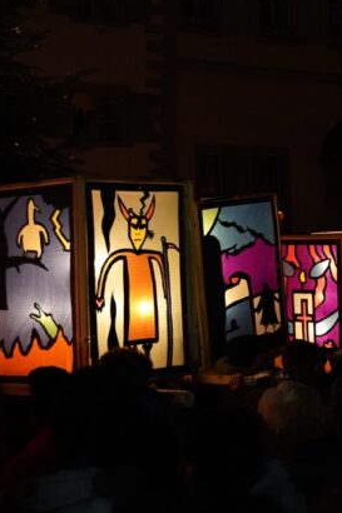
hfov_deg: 17.8
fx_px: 1070
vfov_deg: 26.9
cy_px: 195
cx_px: 317
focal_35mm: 75
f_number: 2.8
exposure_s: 1/40
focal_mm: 40
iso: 12800
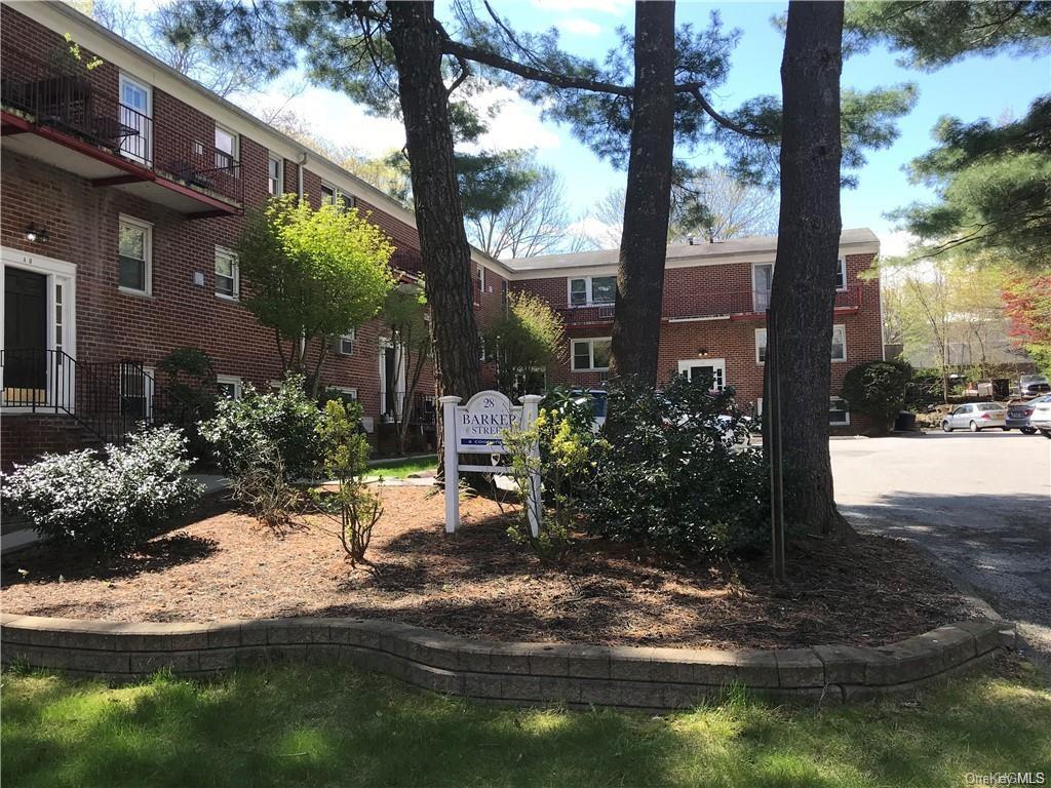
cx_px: 526
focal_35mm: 28
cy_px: 394
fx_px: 850
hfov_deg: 63.4
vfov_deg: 49.7
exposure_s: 1/760
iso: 20
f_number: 1.8
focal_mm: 3.99
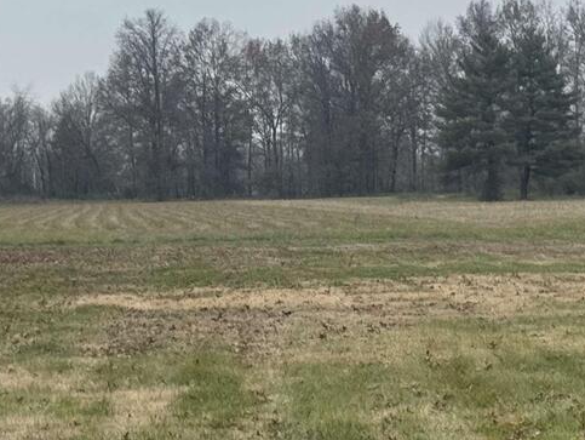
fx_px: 2418
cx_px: 321
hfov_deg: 13.8
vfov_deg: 10.4
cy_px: 204
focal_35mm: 143
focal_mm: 6.76
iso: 64
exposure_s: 1/1094
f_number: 1.78
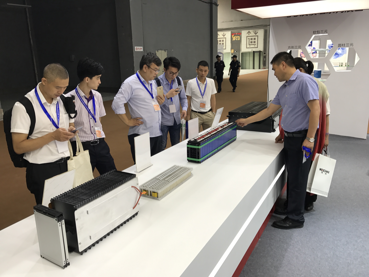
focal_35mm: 28
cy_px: 138
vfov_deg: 49.7
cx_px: 184
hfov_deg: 63.4
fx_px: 298
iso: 25
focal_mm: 3.99
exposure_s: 1/50
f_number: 1.8
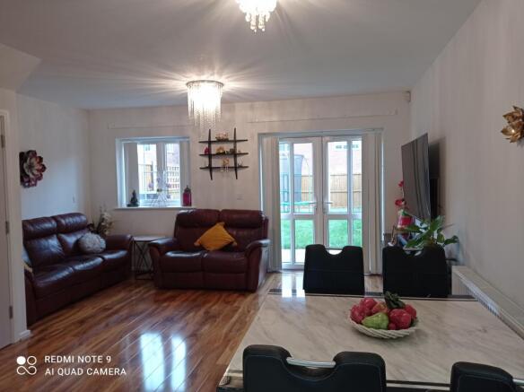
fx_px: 424
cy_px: 196
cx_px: 262
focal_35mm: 28
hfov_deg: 63.5
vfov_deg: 49.7
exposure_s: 1/50
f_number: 1.79
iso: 114
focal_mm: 4.74
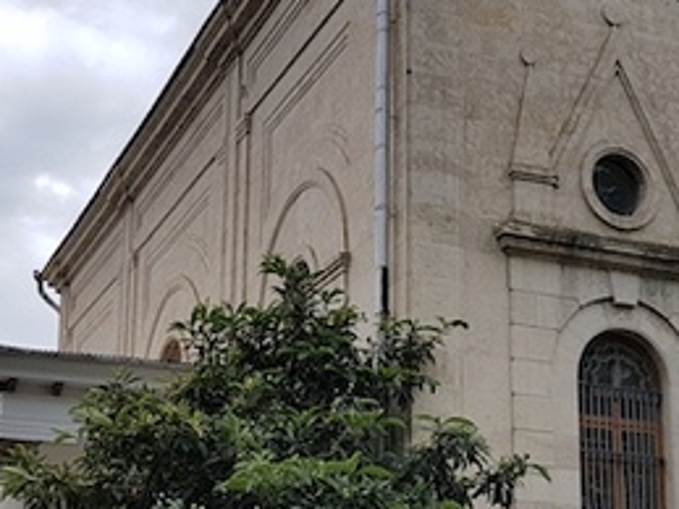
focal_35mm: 67
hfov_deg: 28.9
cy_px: 409
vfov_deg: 21.6
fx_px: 1314
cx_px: 389
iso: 40
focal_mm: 4.2
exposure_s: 1/1656
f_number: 1.7
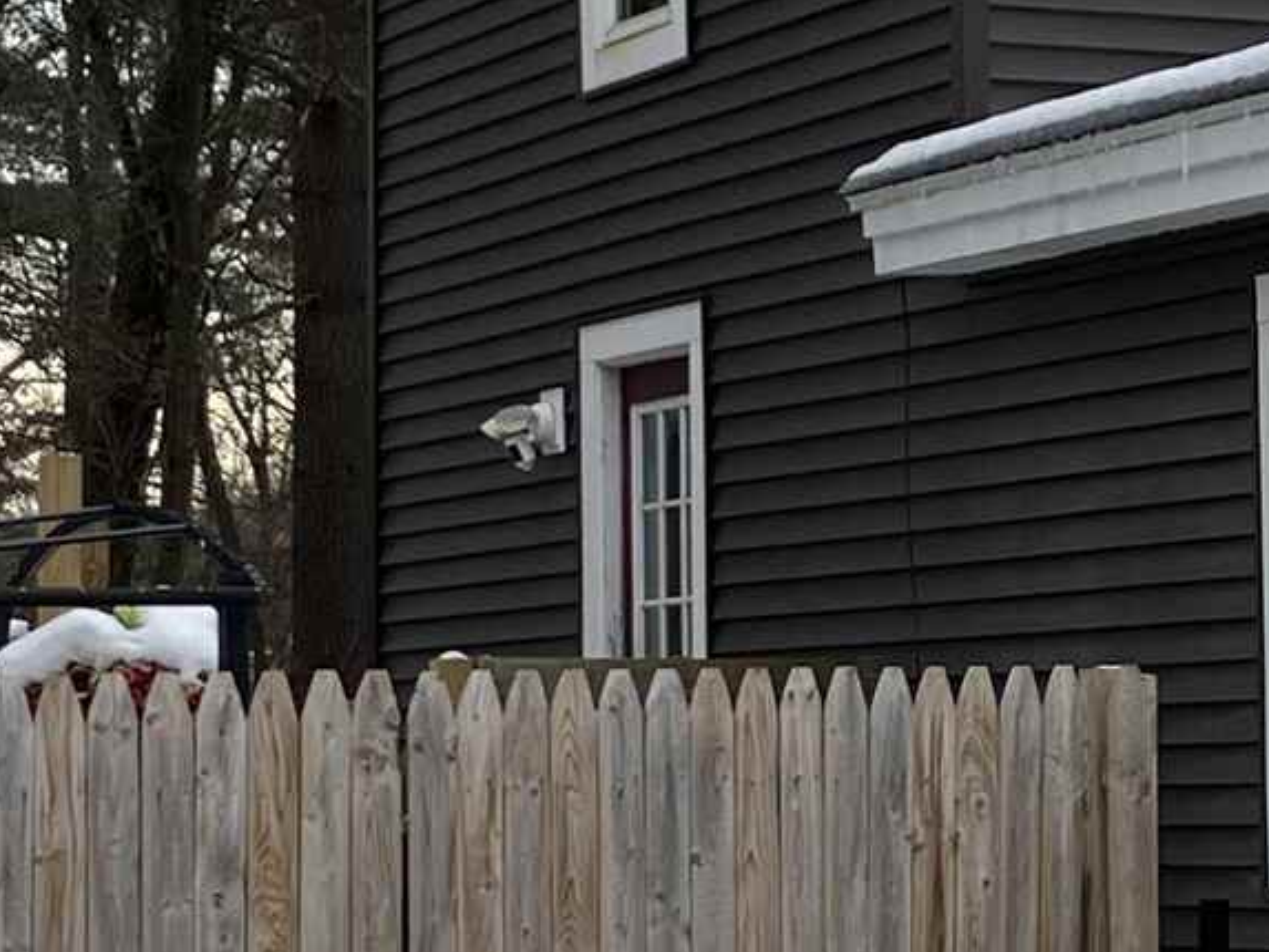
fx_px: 5500
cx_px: 1229
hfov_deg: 13.0
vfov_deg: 9.9
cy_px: 562
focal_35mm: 150
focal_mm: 3.99
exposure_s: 1/736
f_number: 1.8
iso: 32
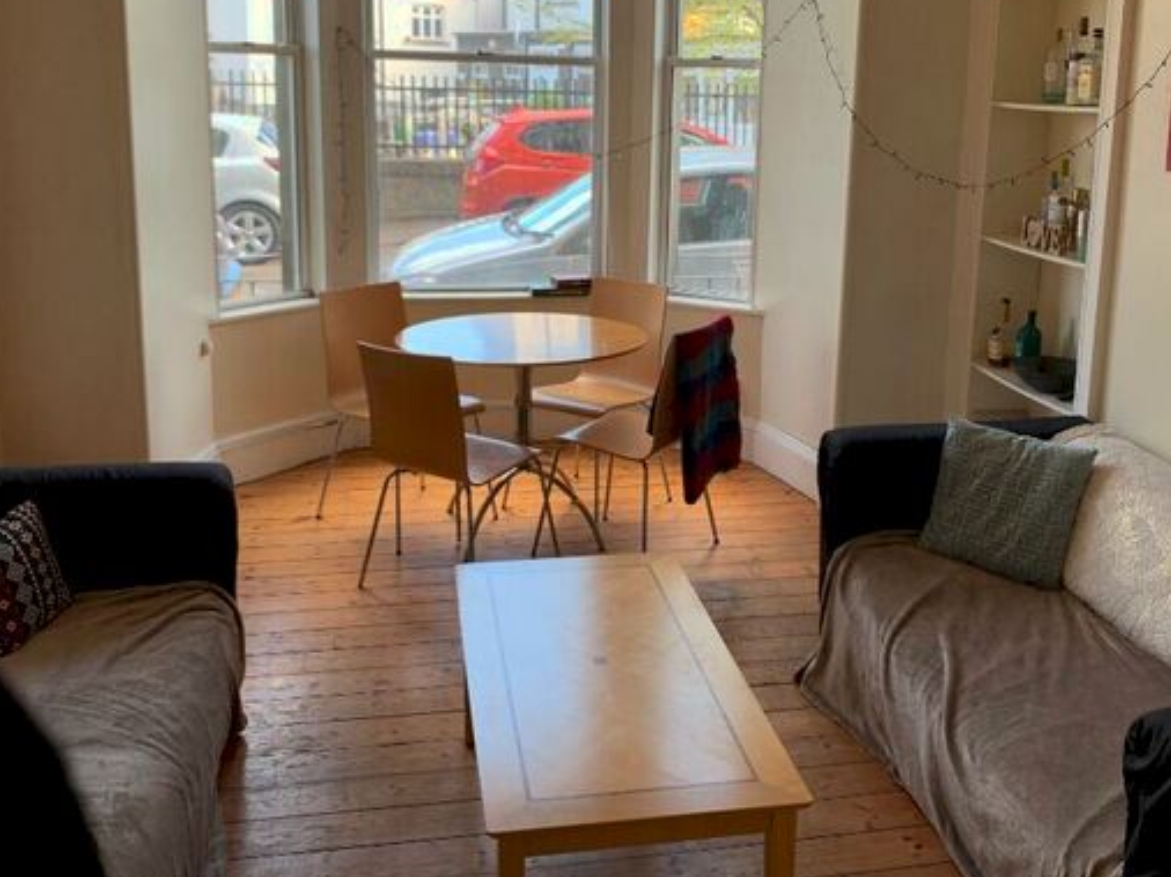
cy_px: 316
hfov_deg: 51.3
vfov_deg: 39.3
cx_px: 648
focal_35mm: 36
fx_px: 1217
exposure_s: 1/121
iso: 50
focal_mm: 4.25
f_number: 1.8
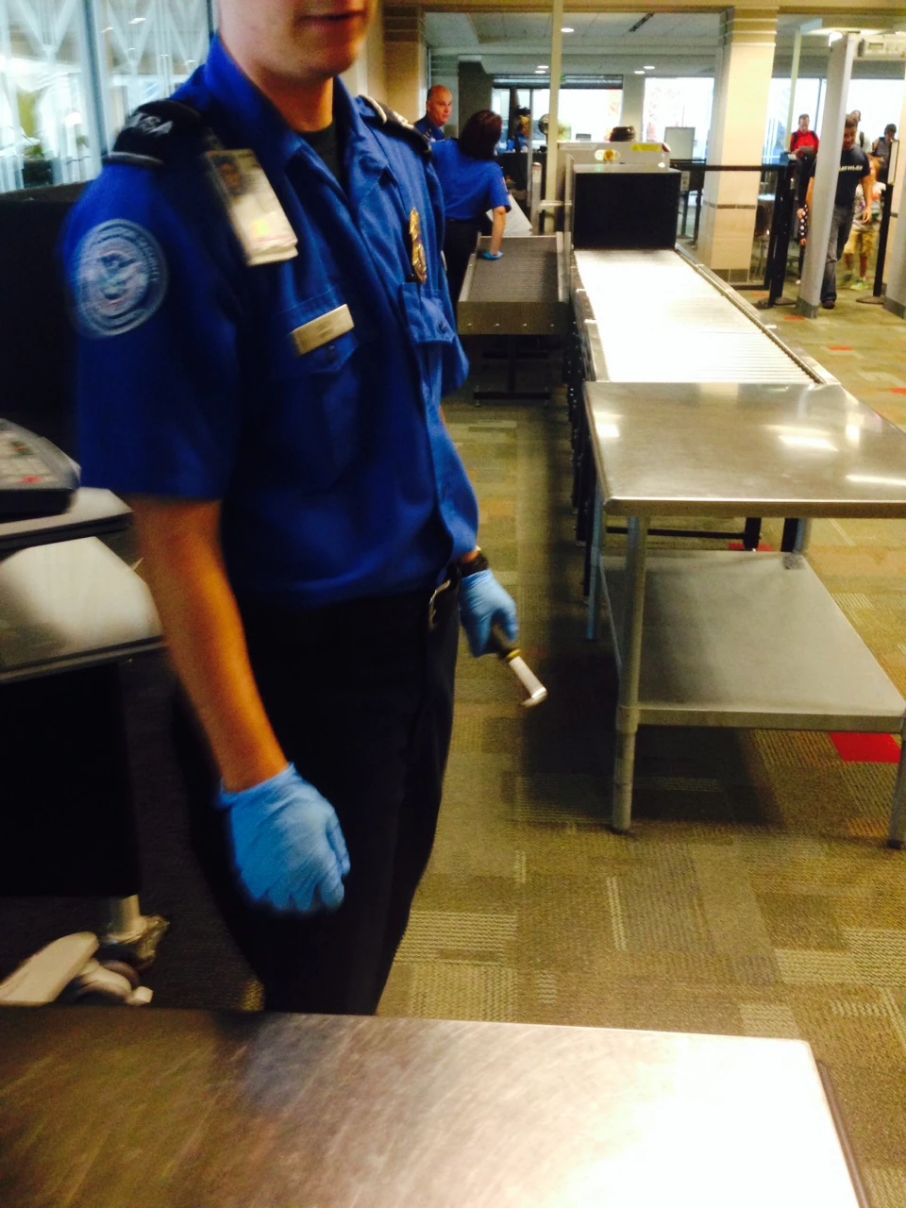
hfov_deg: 42.9
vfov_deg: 55.4
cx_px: 453
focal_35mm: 33
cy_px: 604
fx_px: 1152
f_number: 2.4
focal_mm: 4.12
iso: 250
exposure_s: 1/20
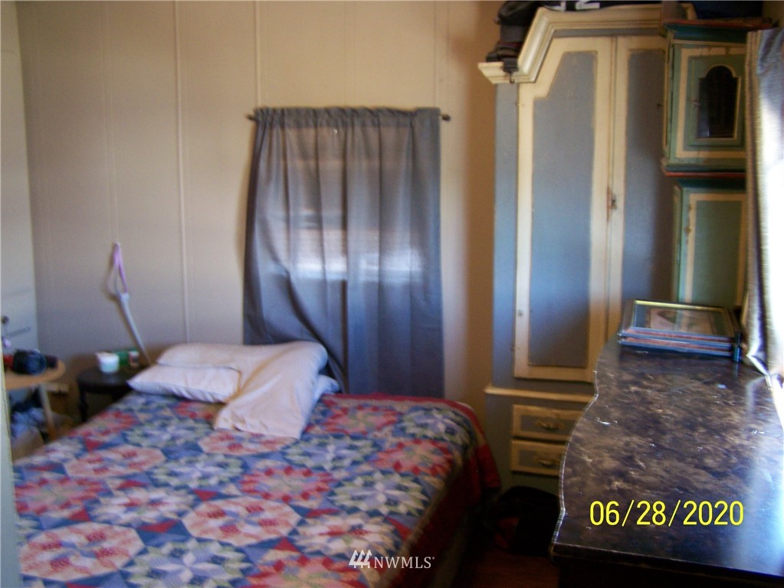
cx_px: 392
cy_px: 294
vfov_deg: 37.7
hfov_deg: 49.0
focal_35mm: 38
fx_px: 861
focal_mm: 6.3
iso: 160
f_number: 2.8
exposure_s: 1/10
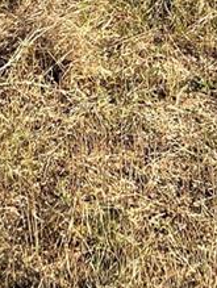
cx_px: 139
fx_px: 1517
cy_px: -255
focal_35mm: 182
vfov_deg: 10.2
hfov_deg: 8.2
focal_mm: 5.7
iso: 50
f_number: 1.5
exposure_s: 1/3077
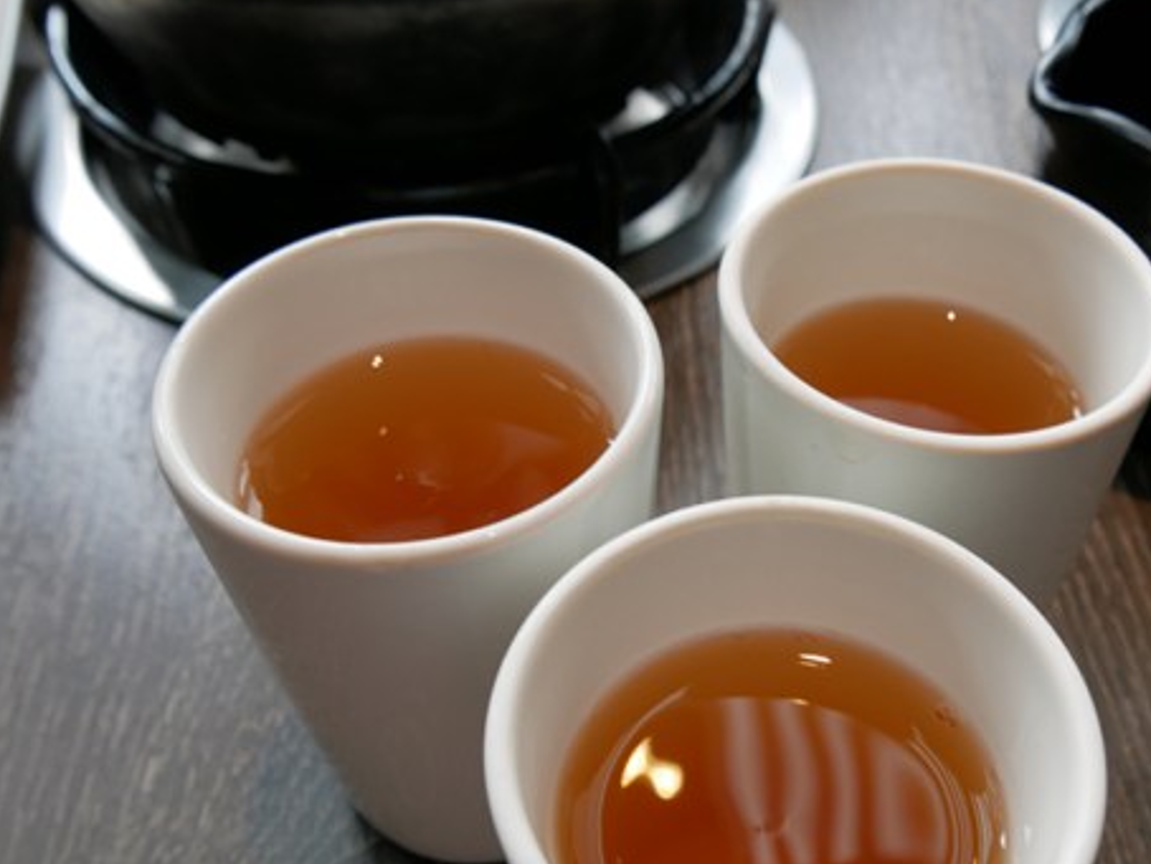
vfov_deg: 38.4
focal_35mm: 37
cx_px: 750
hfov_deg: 49.4
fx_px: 1231
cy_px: 547
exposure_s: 1/50
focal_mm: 14
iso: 320
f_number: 5.6
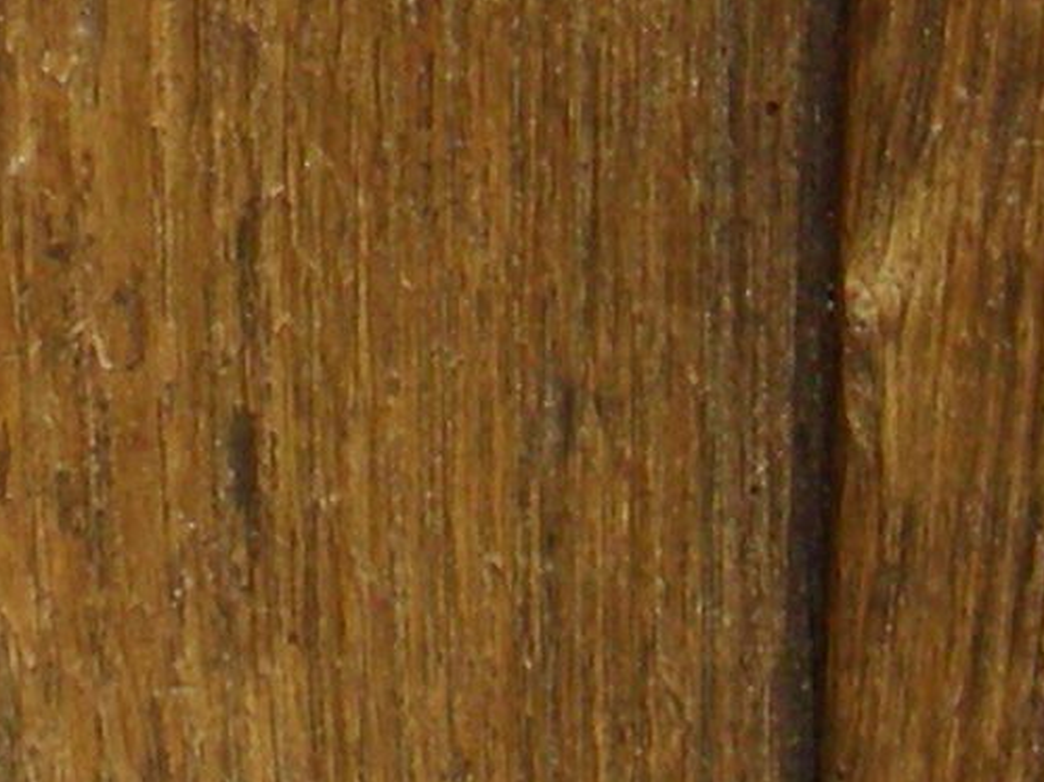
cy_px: -1025
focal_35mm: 215
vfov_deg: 6.6
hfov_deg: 9.2
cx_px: 327
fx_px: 6481
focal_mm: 6.3
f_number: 3.5
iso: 50
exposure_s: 1/72
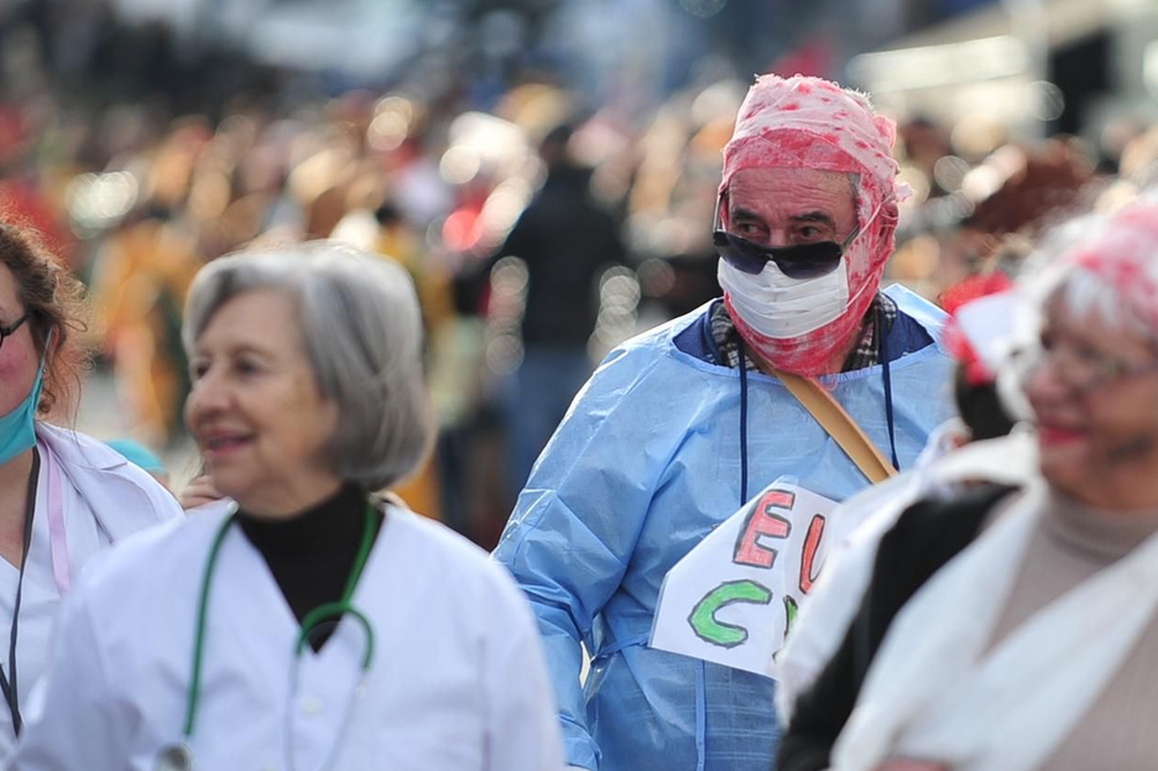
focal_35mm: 342
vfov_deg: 4.0
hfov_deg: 6.0
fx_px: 10995
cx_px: 710
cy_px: 415
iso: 200
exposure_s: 1/800
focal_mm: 200
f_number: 2.8
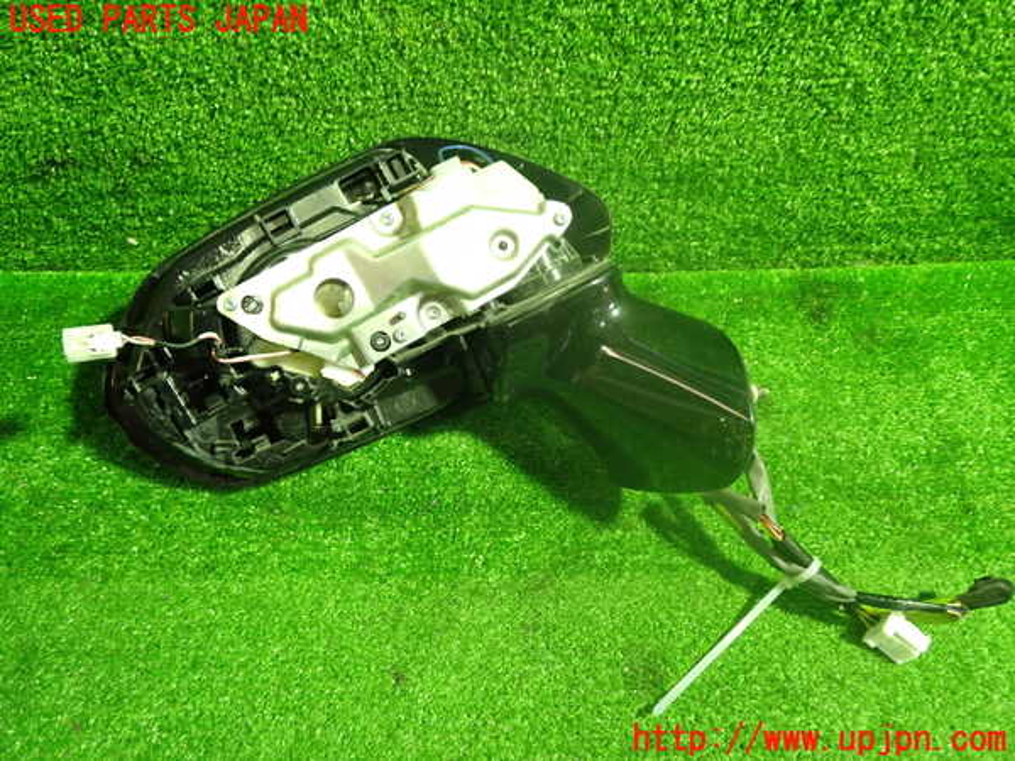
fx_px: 880
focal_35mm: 30
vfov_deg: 46.8
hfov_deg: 60.0
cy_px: 380
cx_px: 508
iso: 500
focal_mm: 5.4
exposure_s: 1/30
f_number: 2.3
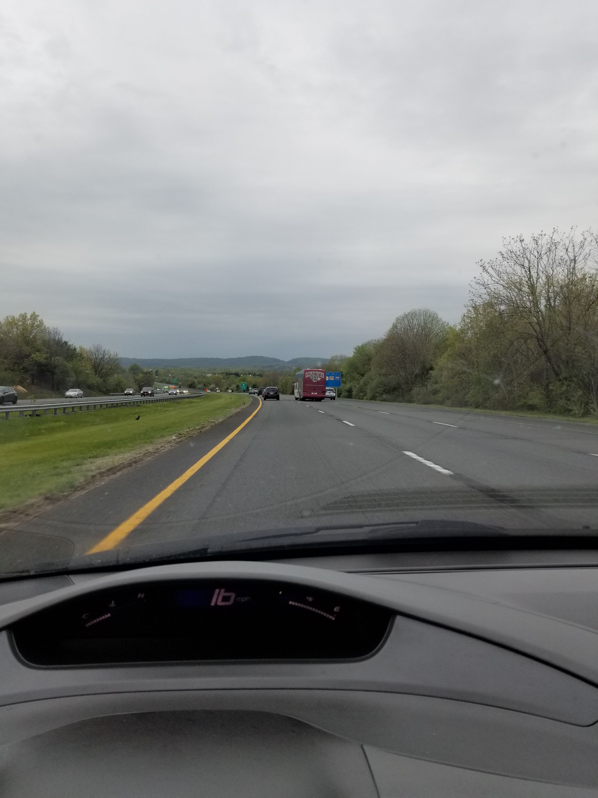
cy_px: 399
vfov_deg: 67.3
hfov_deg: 53.1
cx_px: 299
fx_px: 599
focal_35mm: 26
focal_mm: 4.25
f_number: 1.7
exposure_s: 1/394
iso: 50
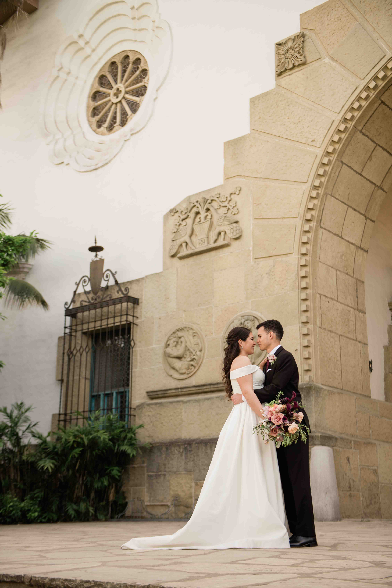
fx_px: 783
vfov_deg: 41.1
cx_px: 196
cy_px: 294
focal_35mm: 48
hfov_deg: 28.1
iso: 100
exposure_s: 1/400
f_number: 2.8
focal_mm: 48
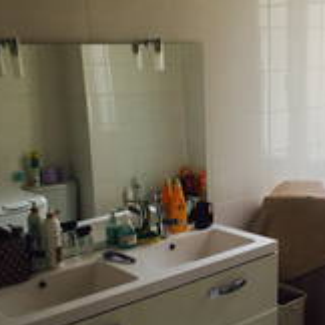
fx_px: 605
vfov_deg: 29.8
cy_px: 217
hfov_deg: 29.8
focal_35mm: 57
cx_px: 219
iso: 50
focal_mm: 4.15
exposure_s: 1/33
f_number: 2.2
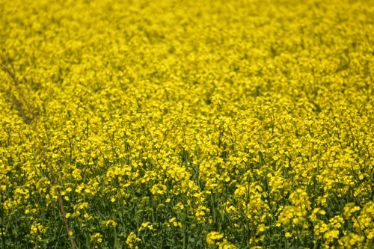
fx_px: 4673
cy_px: 124
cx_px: 187
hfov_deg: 4.6
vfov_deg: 3.1
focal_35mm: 450
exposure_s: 1/1000
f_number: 5.6
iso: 100
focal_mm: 300
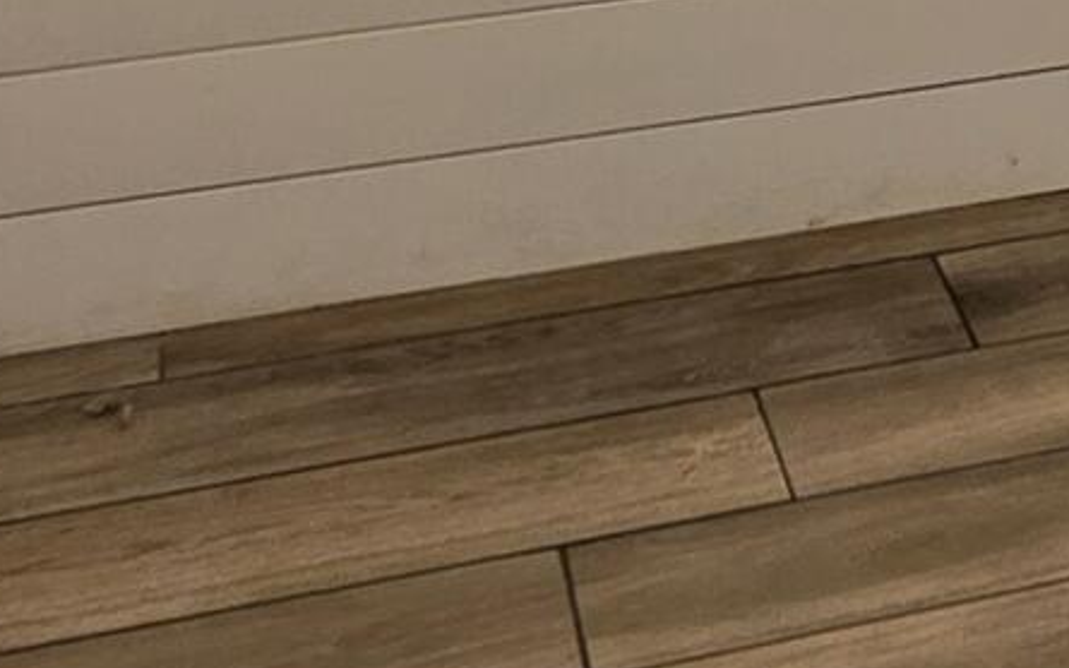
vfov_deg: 11.1
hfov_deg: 21.0
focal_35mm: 93
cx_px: 1223
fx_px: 2709
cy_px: -1091
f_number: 1.9
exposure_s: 1/120
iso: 200
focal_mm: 2.2
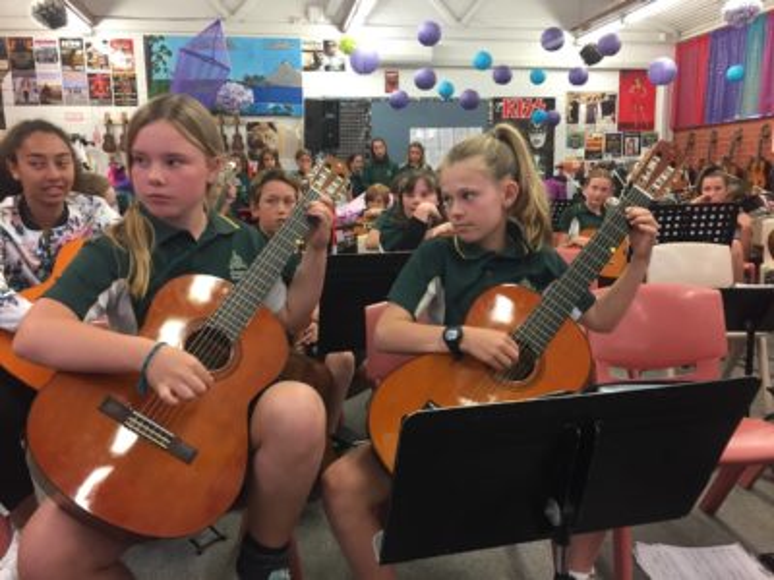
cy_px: 290
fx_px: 648
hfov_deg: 61.7
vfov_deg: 48.2
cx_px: 387
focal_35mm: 29
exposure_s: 1/33
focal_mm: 4.15
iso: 125
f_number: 2.2
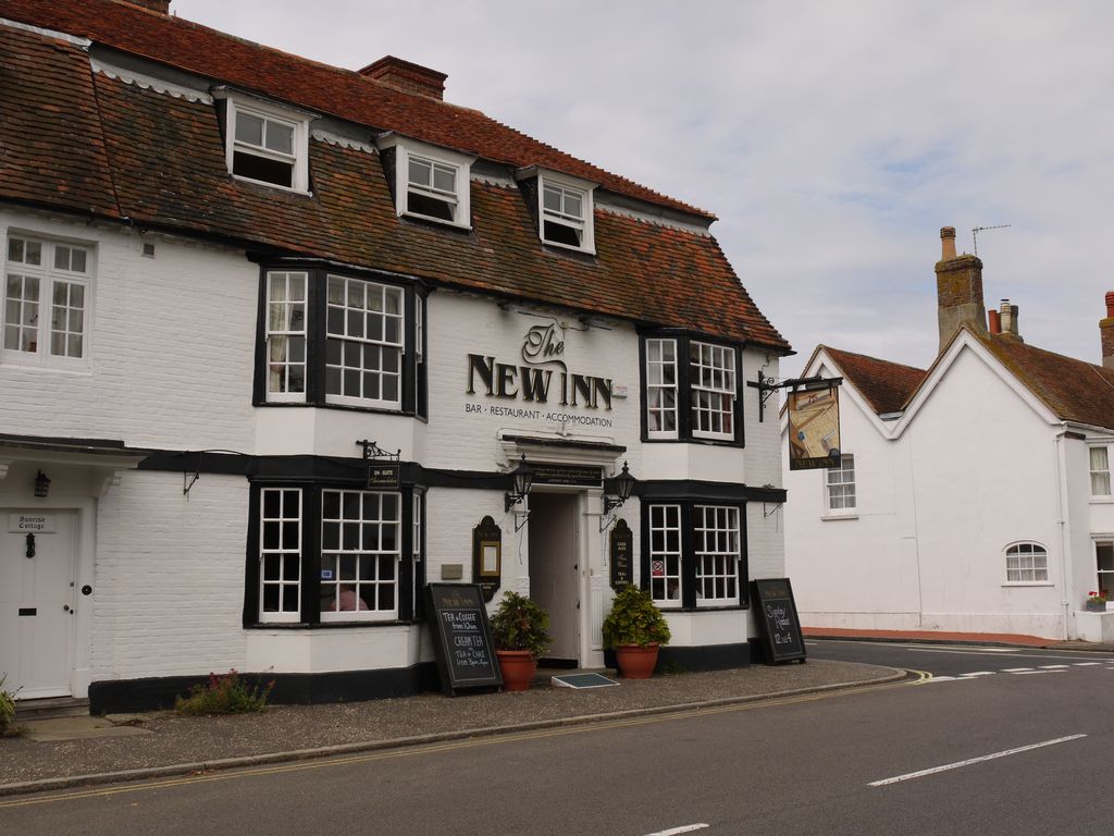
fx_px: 1287
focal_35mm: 40
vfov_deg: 36.0
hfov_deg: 46.8
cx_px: 557
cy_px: 418
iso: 100
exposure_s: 1/320
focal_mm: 20
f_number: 9
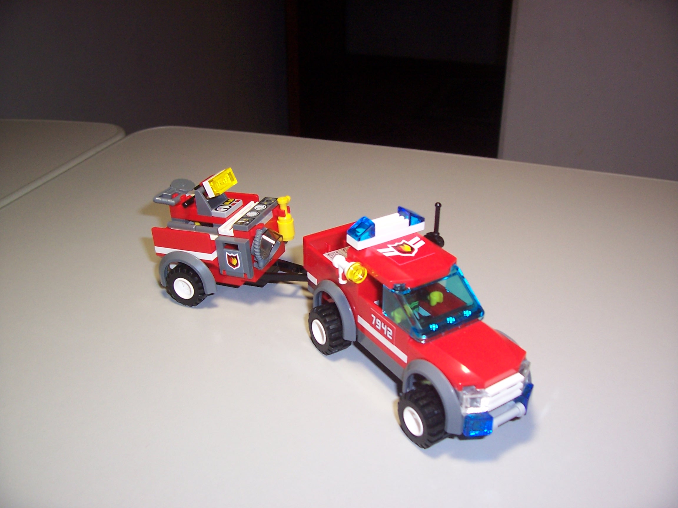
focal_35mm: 34
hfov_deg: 54.0
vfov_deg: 41.8
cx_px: 339
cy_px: 254
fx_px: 666
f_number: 2.7
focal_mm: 5.6
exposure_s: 1/60
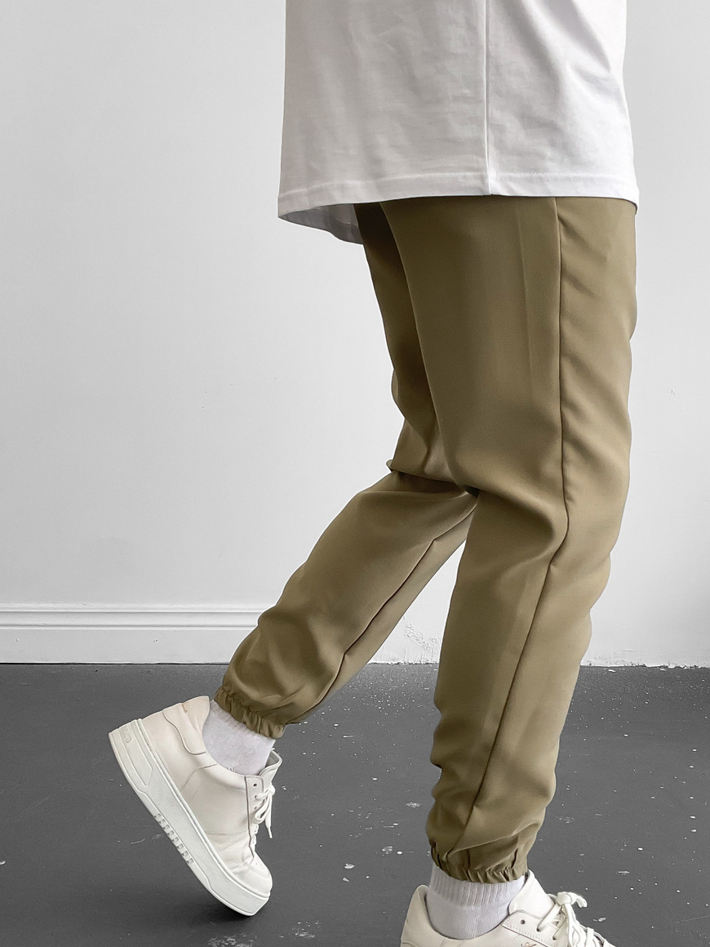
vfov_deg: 46.8
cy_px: 492
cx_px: 434
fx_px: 1094
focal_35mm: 40
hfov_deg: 35.8
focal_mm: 3
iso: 40
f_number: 1.8
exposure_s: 1/120
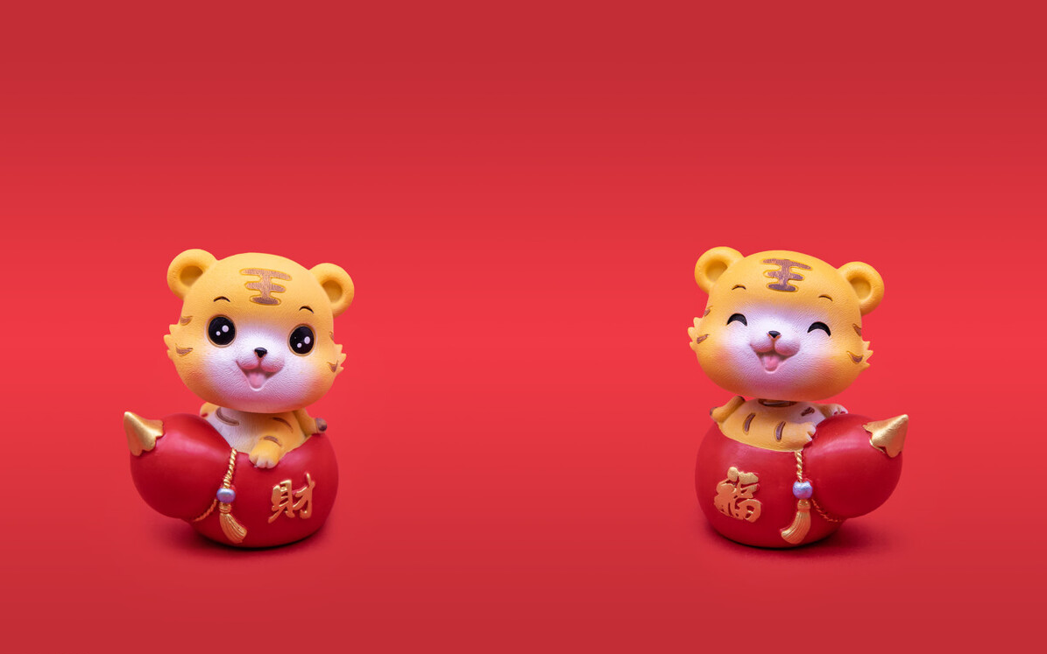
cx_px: 525
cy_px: 338
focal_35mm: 87
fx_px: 2483
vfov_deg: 15.0
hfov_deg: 23.8
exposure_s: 1/125
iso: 250
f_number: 5.6
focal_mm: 85
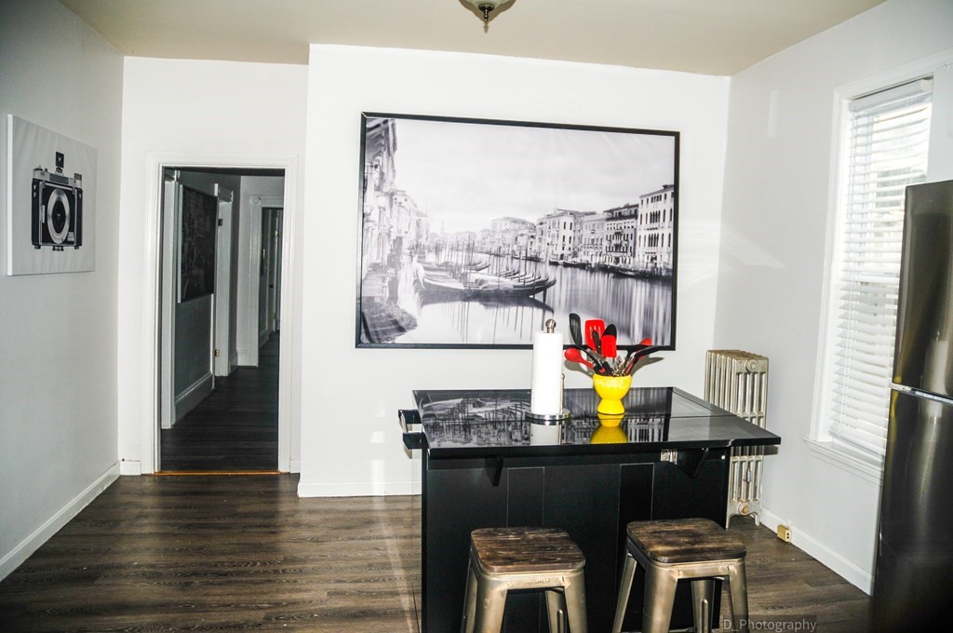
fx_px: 714
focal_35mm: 27
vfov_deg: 47.8
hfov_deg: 67.4
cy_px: 316
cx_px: 476
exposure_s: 1/250
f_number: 3.5
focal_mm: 18
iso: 160
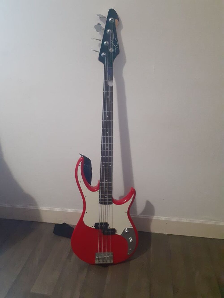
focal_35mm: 27
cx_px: 112
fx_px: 233
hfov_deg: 51.4
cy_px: 149
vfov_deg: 65.3
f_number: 1.9
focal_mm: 3.6
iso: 320
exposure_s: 1/25
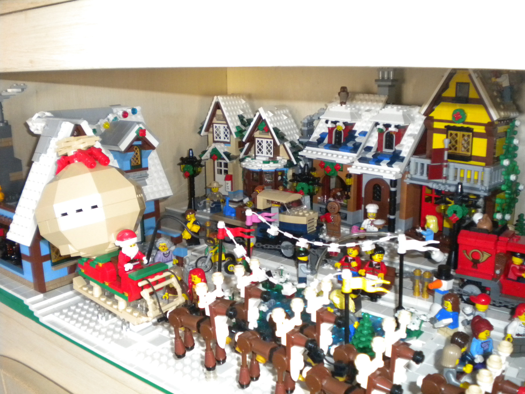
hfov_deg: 52.6
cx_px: 262
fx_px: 531
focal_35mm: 35
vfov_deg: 40.7
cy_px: 197
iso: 400
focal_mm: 6.3
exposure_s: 1/30
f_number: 3.1
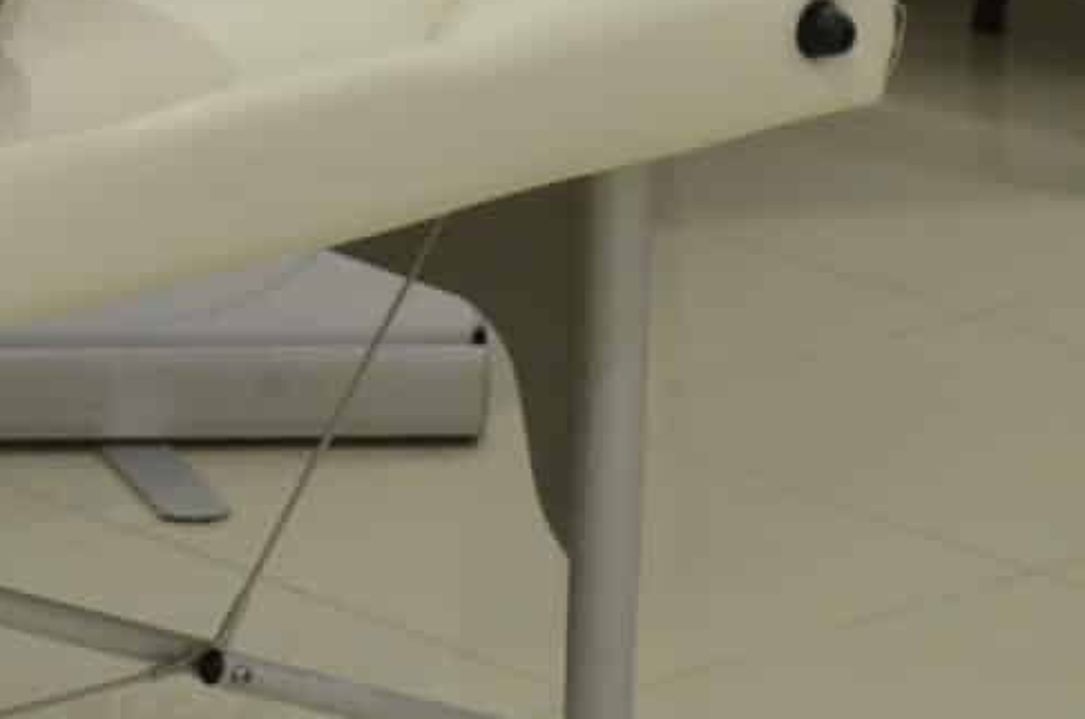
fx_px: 7610
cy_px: -320
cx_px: -219
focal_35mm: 253
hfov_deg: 8.1
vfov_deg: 5.4
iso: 1600
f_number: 5.3
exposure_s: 1/125
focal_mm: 40
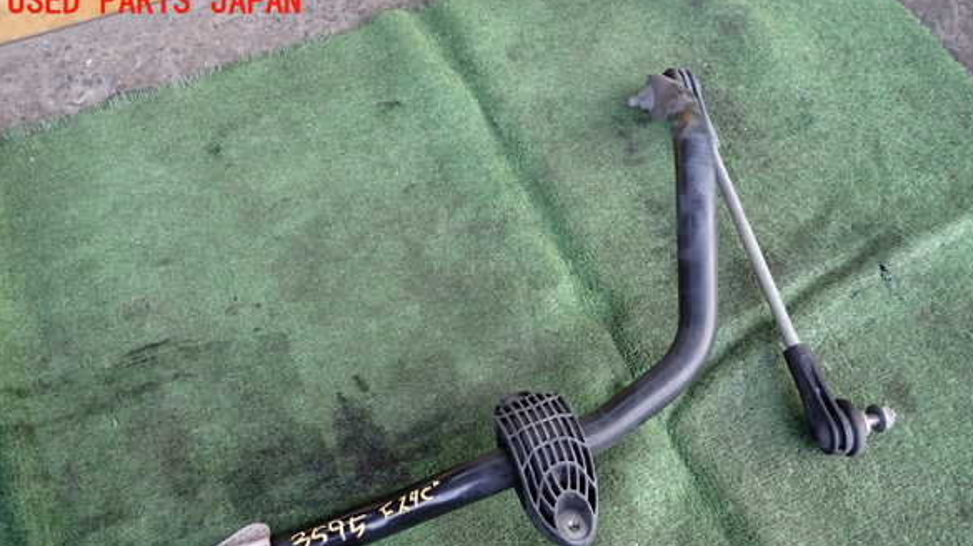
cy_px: 356
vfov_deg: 41.0
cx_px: 498
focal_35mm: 28
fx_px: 722
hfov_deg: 67.9
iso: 200
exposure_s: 1/125
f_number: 2
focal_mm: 4.5
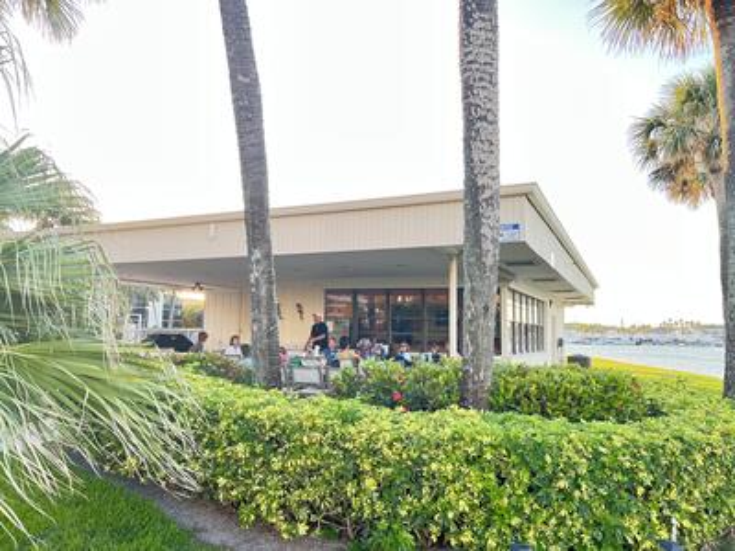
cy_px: 276
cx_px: 368
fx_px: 552
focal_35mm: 26
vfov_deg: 53.1
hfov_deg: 67.3
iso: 64
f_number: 1.5
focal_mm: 5.7
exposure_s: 1/121
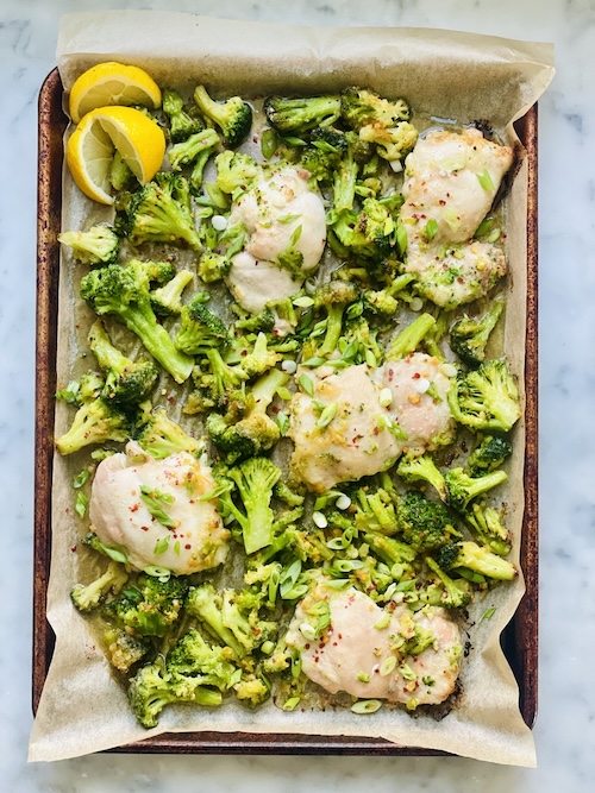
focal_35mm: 52
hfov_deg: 28.0
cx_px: 298
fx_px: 1192
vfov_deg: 36.8
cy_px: 396
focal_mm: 6
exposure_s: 1/122
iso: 200
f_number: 2
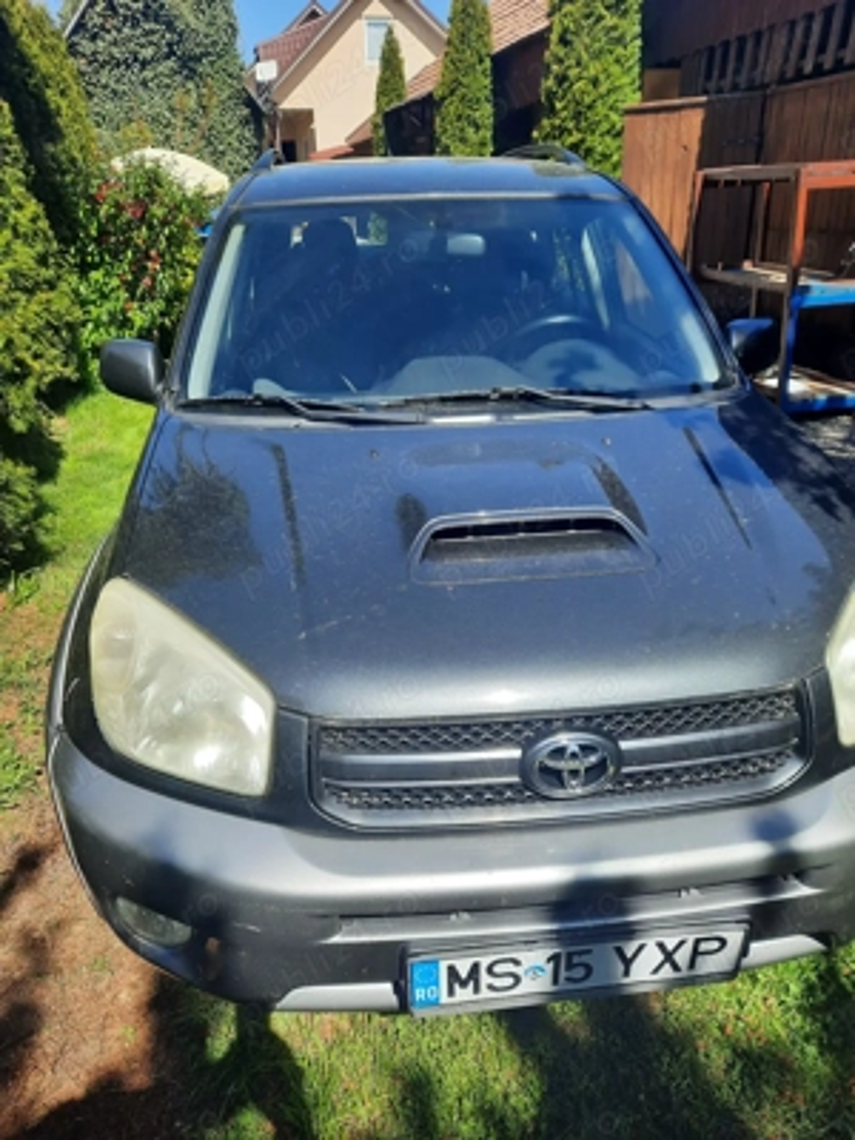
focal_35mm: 25
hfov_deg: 54.9
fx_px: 823
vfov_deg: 69.4
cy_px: 570
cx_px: 428
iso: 32
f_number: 2
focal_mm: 4.6
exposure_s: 1/468
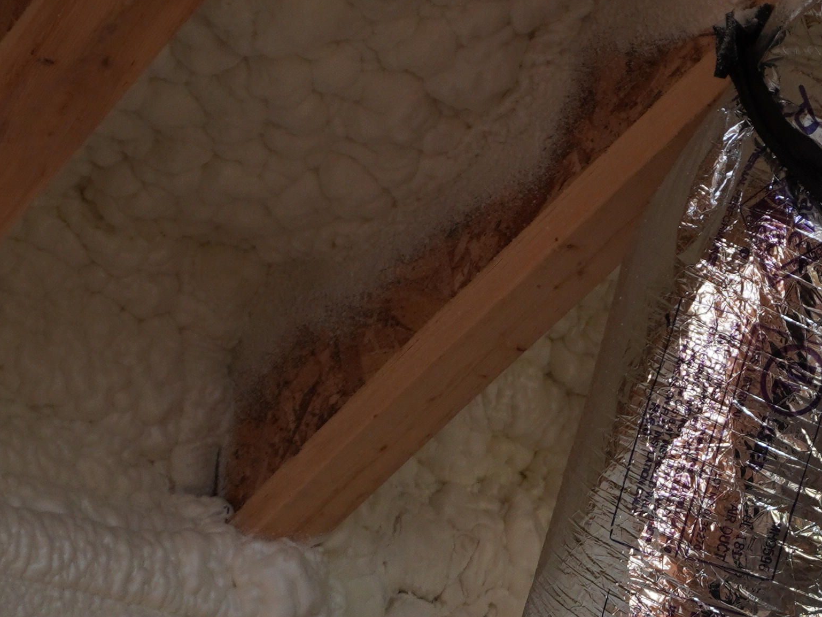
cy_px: 676
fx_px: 2137
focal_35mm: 90
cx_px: 952
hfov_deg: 20.5
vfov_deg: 16.0
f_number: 4.5
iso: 200
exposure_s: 1/50
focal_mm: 16
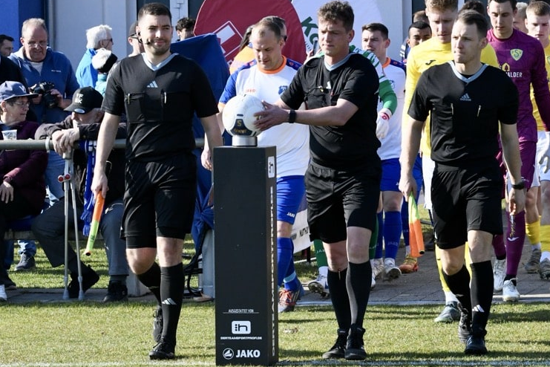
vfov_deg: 7.2
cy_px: 175
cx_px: 415
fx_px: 2903
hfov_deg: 10.8
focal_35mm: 190
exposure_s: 1/1600
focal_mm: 110
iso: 2500
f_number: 11
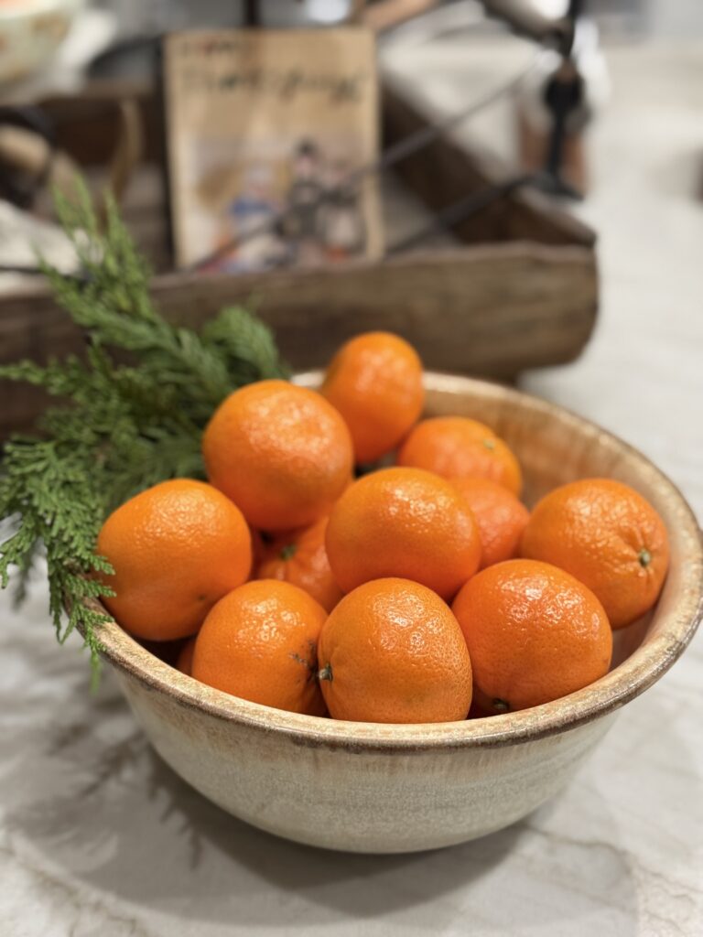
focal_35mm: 48
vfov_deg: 39.7
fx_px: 1300
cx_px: 352
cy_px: 468
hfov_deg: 30.3
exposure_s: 1/40
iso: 320
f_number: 1.78
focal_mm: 6.76
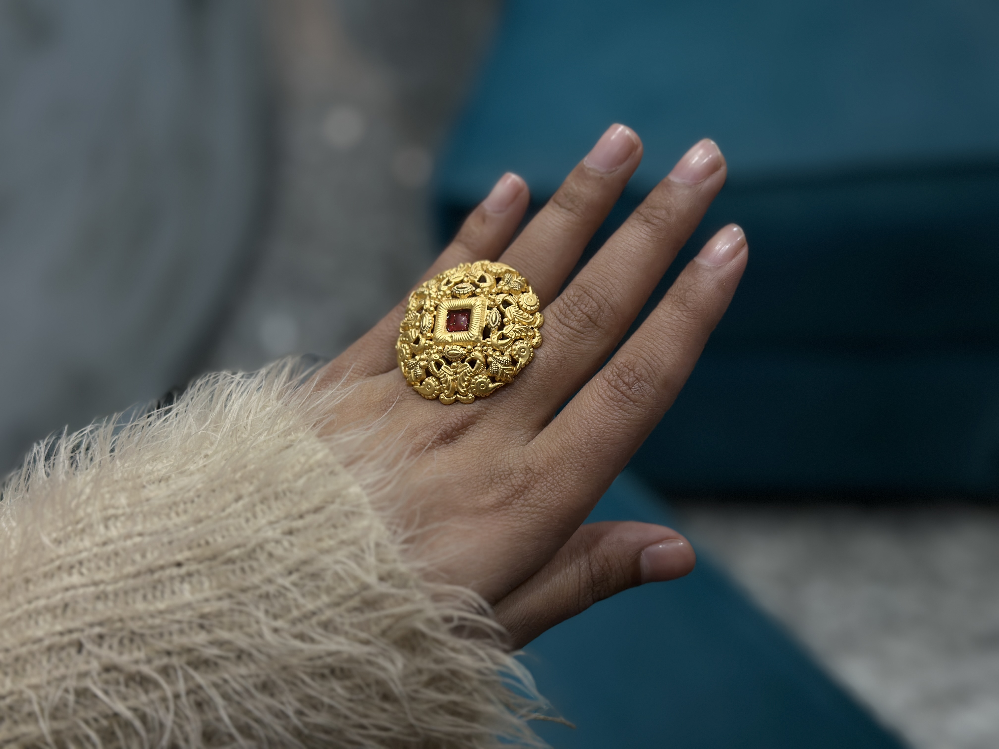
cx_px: 500
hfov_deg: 39.7
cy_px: 374
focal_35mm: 48
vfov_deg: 30.3
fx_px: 1385
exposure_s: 1/100
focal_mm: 6.86
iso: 80
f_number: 1.78
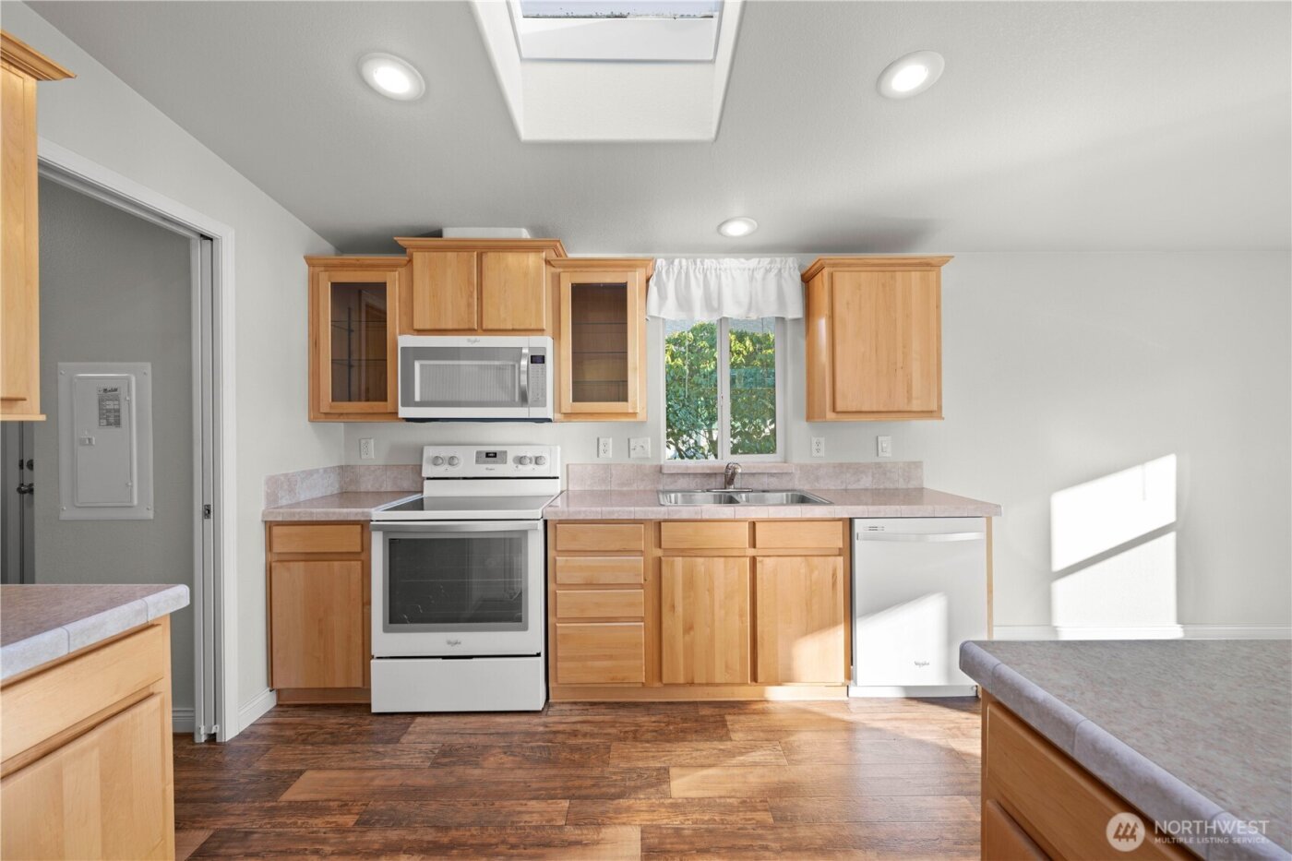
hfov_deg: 104.3
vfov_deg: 81.2
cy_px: 430
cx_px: 646
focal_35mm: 14
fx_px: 502
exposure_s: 1/6
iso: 200
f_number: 8
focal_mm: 14
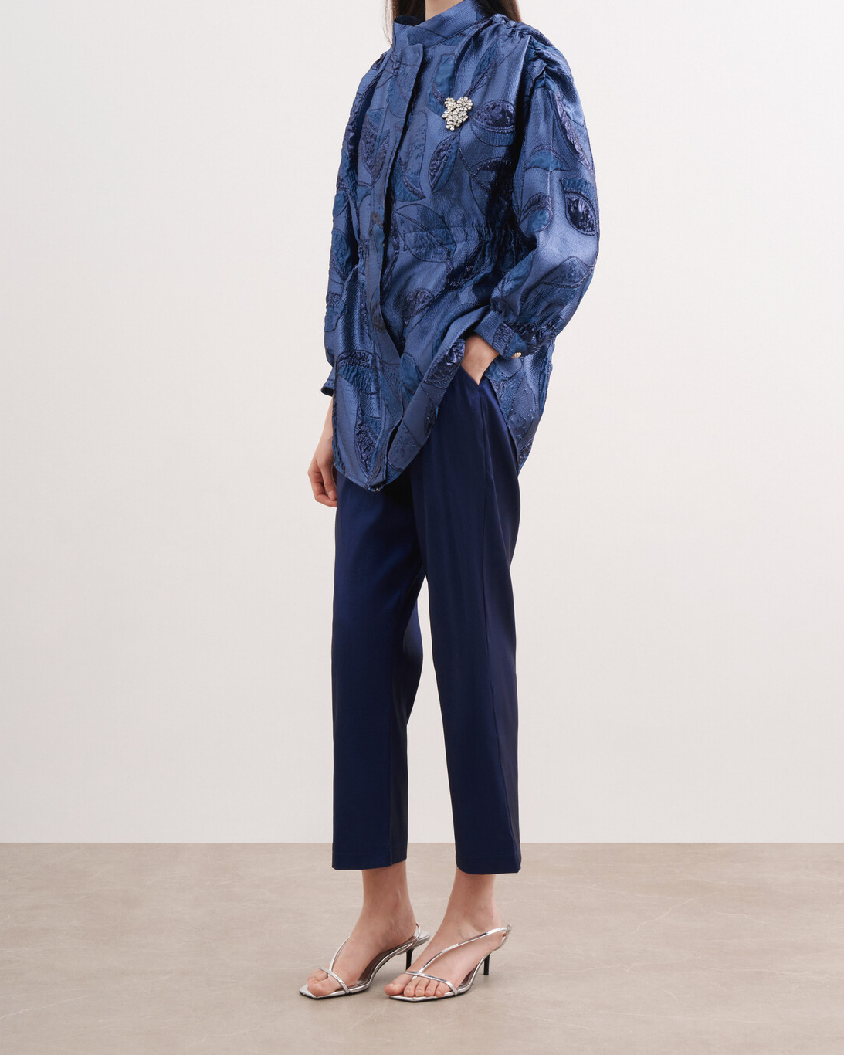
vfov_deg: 27.8
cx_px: 436
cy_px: 412
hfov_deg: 22.5
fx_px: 2123
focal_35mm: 68
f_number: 11
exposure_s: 1/160
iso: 400
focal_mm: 55
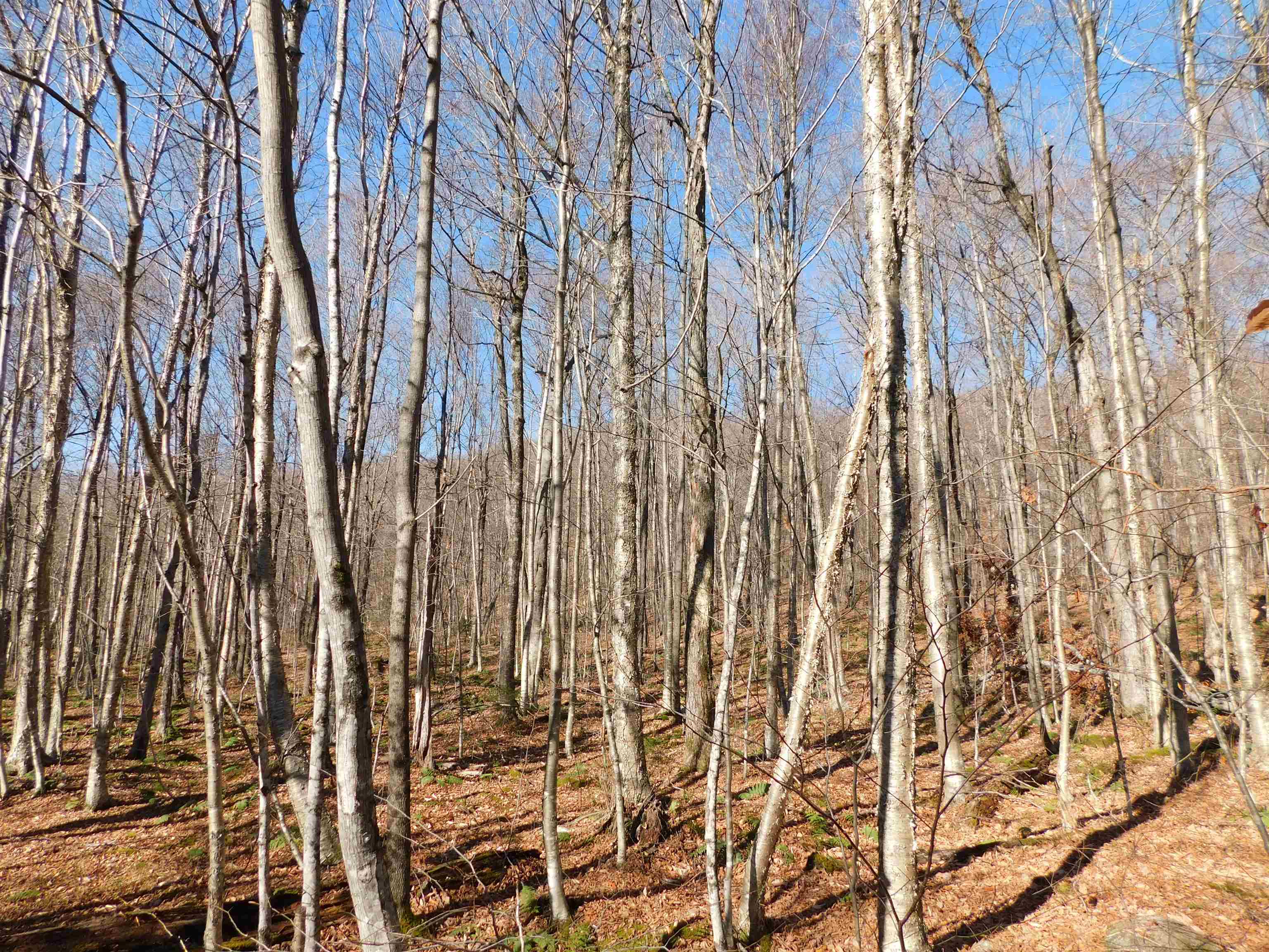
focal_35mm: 23
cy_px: 476
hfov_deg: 73.9
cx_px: 634
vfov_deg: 58.9
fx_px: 843
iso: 125
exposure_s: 1/800
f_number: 3
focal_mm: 4
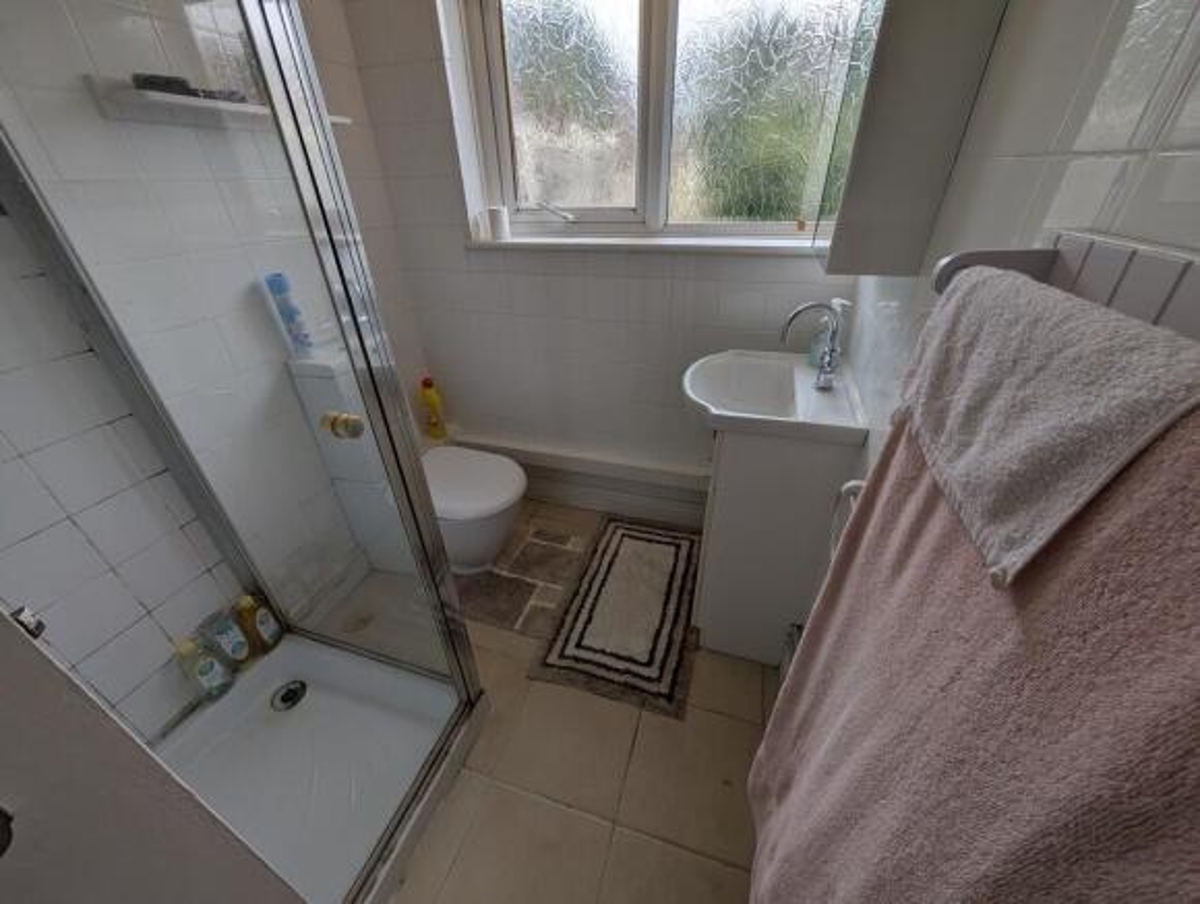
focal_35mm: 12
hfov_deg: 110.4
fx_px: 417
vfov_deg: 94.7
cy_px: 452
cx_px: 600
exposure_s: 1/121
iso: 50
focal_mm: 2.02
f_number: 1.7
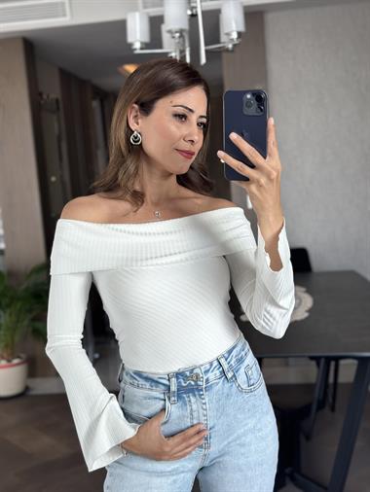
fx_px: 684
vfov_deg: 39.6
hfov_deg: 30.3
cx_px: 185
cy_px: 246
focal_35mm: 48
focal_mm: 6.86
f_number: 1.78
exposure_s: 1/141
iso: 125
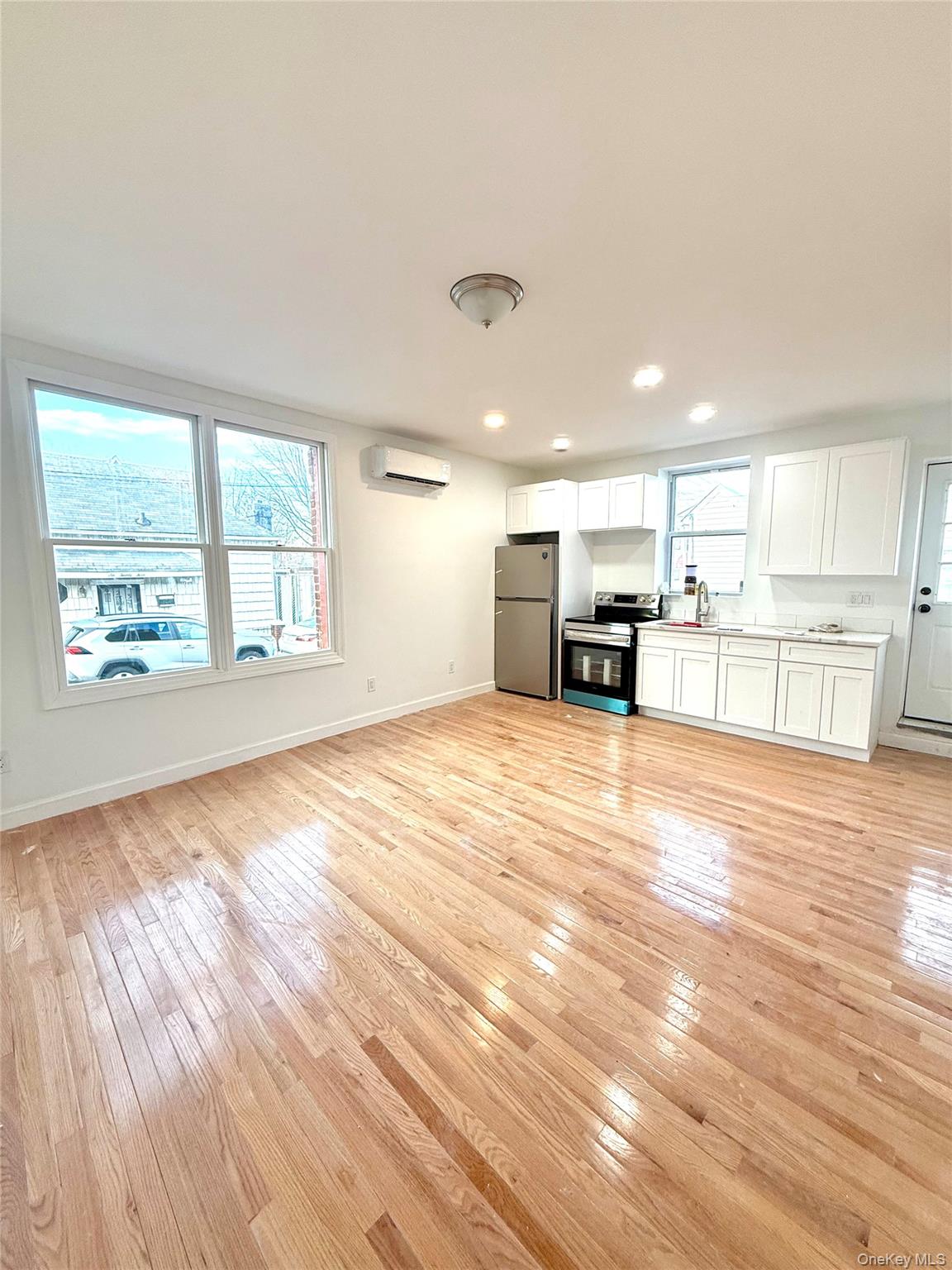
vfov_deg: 102.1
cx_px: 476
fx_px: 513
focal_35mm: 14
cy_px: 635
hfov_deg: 85.7
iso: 125
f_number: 2.2
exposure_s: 1/120
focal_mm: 2.22
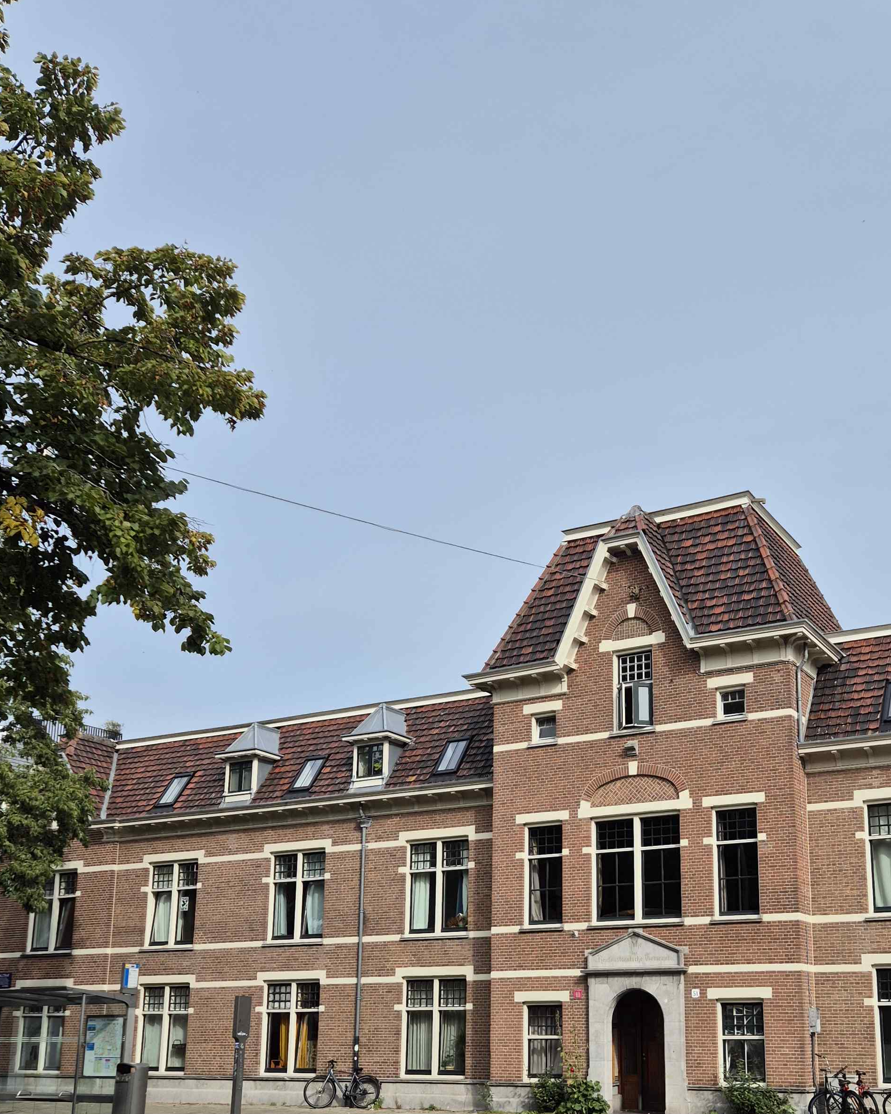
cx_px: 596
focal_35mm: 38
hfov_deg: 38.7
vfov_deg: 46.8
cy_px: 781
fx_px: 1252
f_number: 1.8
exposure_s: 1/2184
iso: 25
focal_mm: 5.4
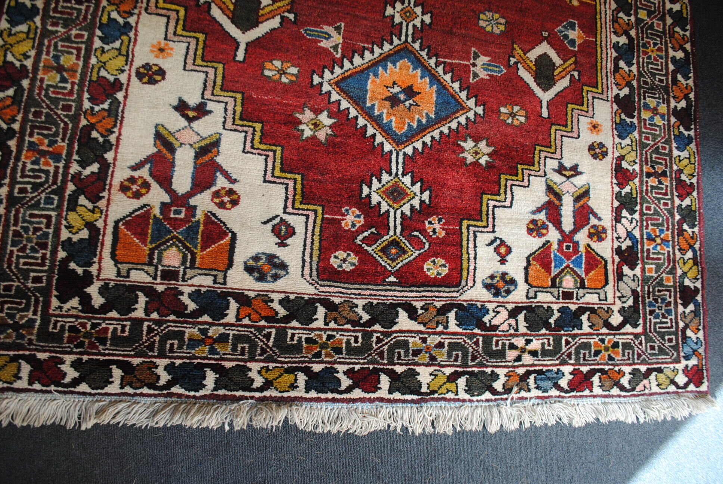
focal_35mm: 27
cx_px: 362
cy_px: 242
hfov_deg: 67.3
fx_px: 543
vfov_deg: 48.0
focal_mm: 18
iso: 200
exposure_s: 1/60
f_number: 4
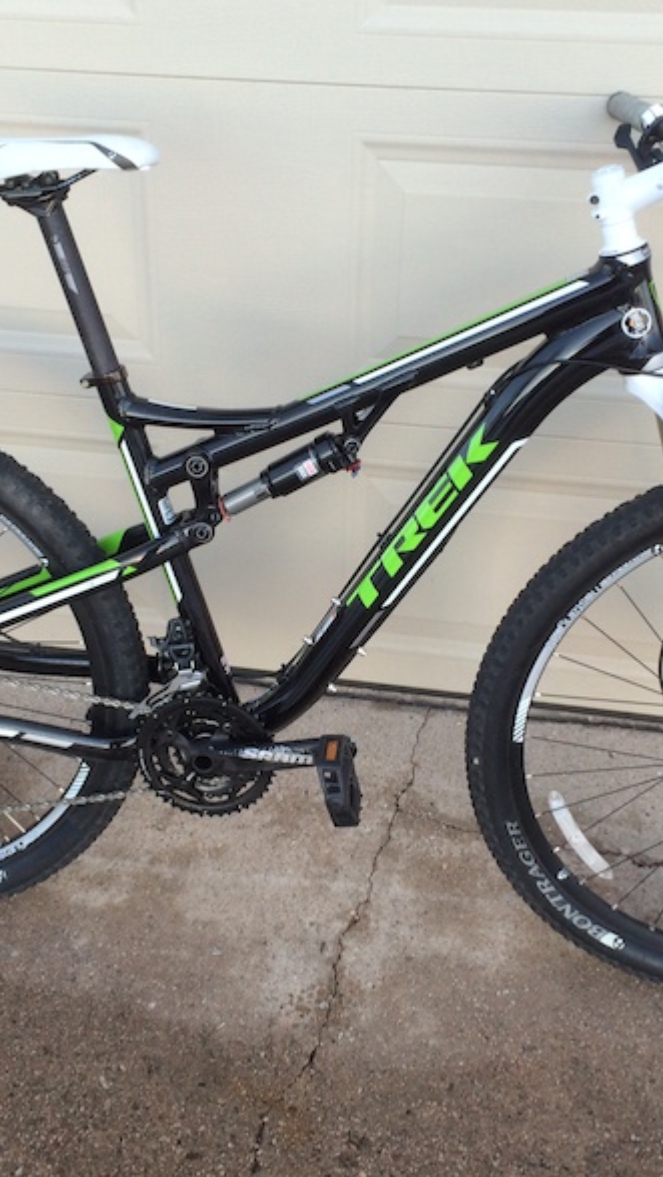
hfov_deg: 27.7
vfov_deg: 47.3
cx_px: 304
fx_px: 1343
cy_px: 578
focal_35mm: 43
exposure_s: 1/60
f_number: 2.2
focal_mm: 4.15
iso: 50
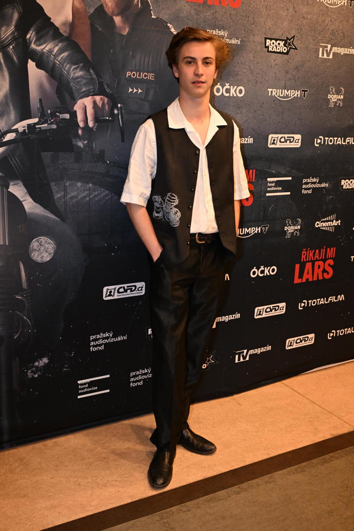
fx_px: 575
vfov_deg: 49.6
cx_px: 177
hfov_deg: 34.2
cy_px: 266
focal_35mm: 39
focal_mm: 39
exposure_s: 1/160
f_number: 4.5
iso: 4000
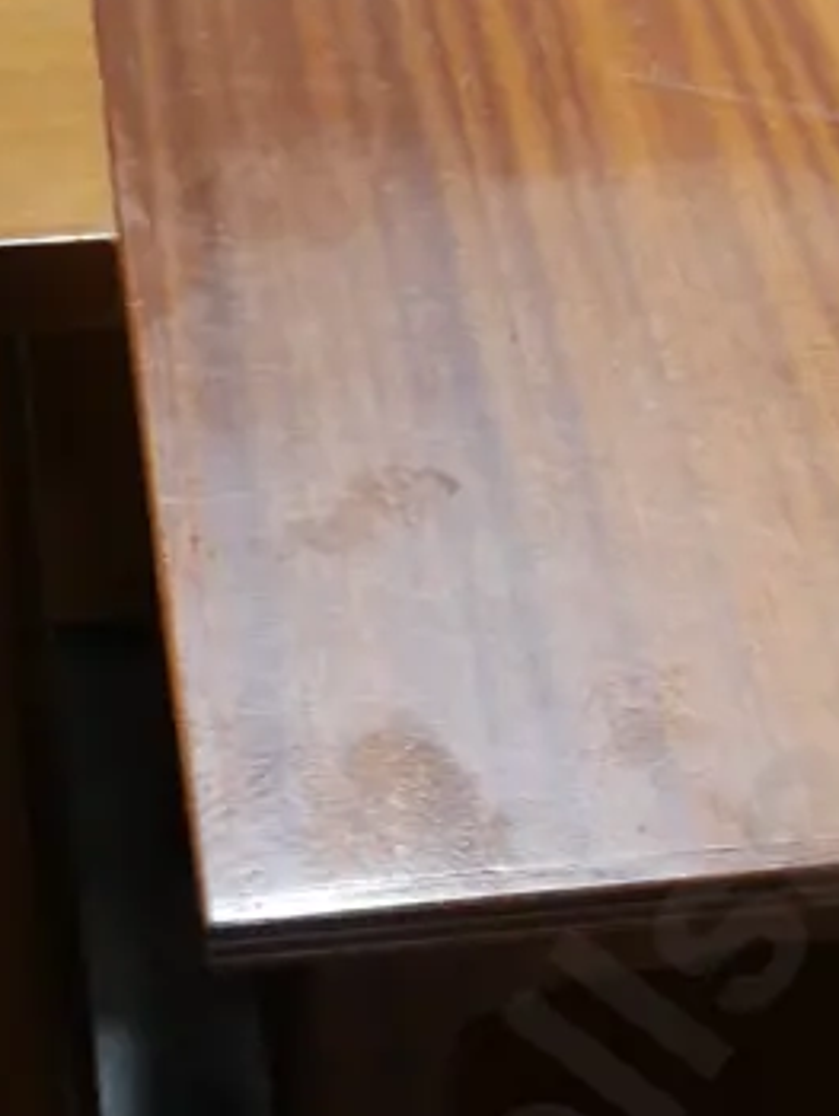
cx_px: 930
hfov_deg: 17.4
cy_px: 666
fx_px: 2647
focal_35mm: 82
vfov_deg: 23.8
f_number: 3.5
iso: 400
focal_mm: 14
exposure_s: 1/60
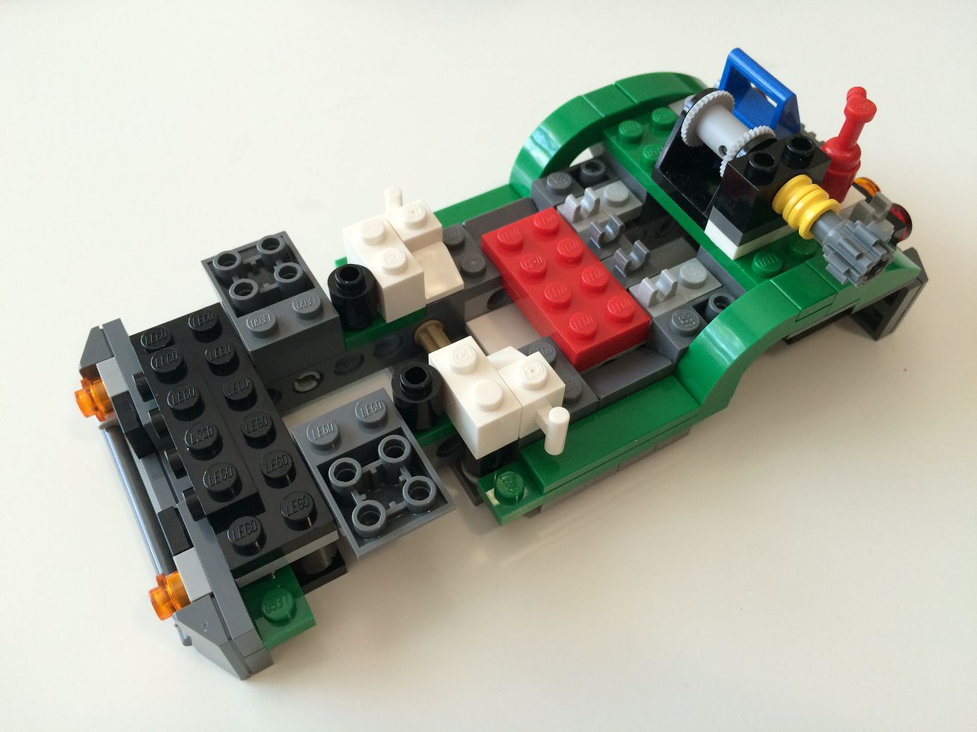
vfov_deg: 48.2
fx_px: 818
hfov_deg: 61.7
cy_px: 366
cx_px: 488
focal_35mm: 29
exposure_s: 1/30
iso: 80
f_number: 2.2
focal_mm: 4.15
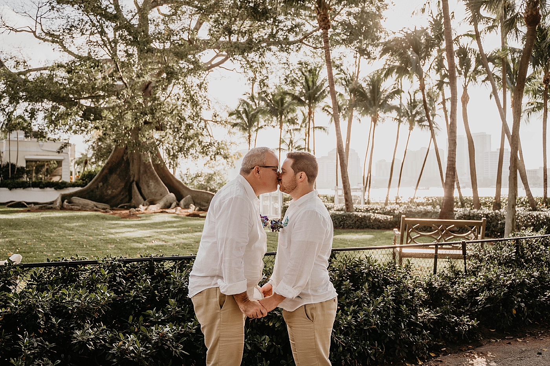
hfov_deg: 58.7
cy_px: 183
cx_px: 275
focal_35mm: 32
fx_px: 489
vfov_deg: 41.1
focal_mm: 32
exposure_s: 1/800
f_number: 2.8
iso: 160
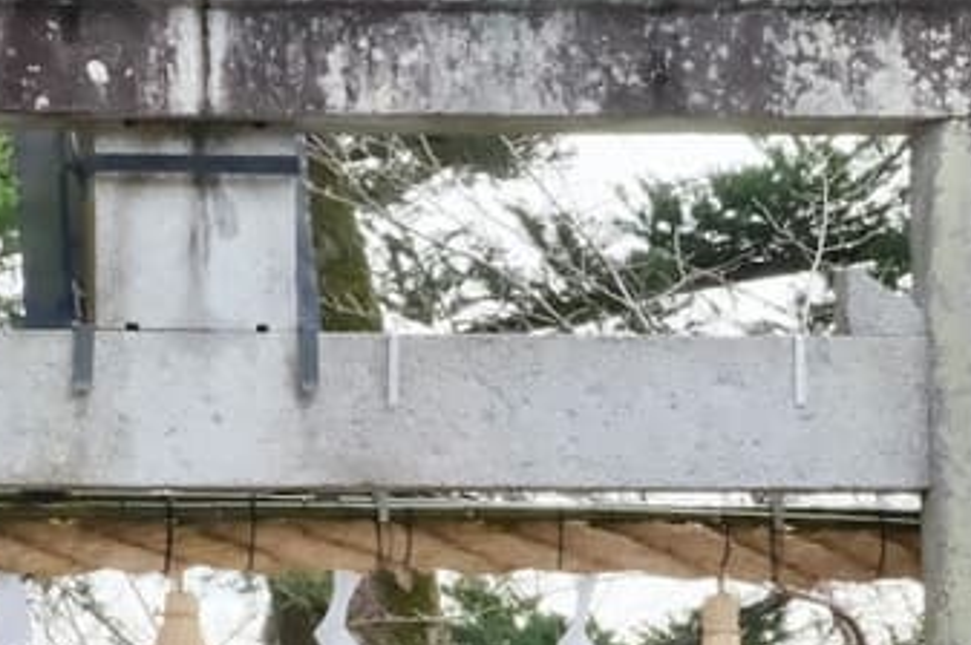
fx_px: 12099
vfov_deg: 3.0
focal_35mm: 449
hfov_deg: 4.6
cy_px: 1077
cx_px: 787
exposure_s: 1/250
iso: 1600
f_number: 9
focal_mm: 70
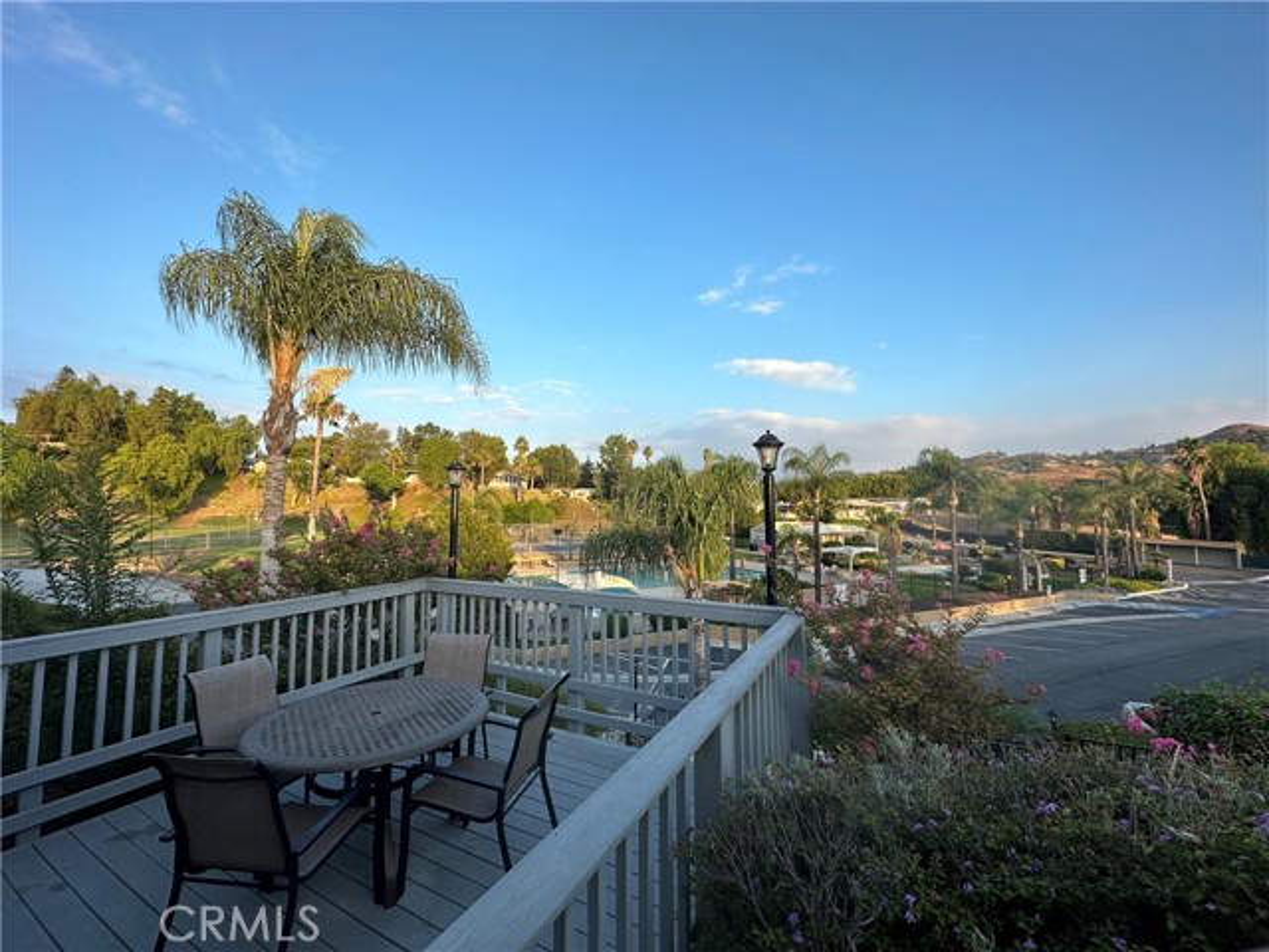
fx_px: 513
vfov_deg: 85.7
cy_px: 476
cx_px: 634
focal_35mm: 14
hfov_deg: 102.1
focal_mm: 2.22
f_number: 2.2
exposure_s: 1/615
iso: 40
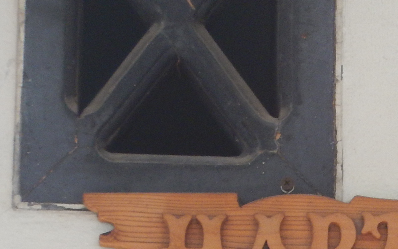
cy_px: 347
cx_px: 454
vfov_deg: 3.8
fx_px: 3775
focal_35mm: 348
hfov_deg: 6.0
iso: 220
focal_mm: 21.5
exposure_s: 1/30
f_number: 4.9
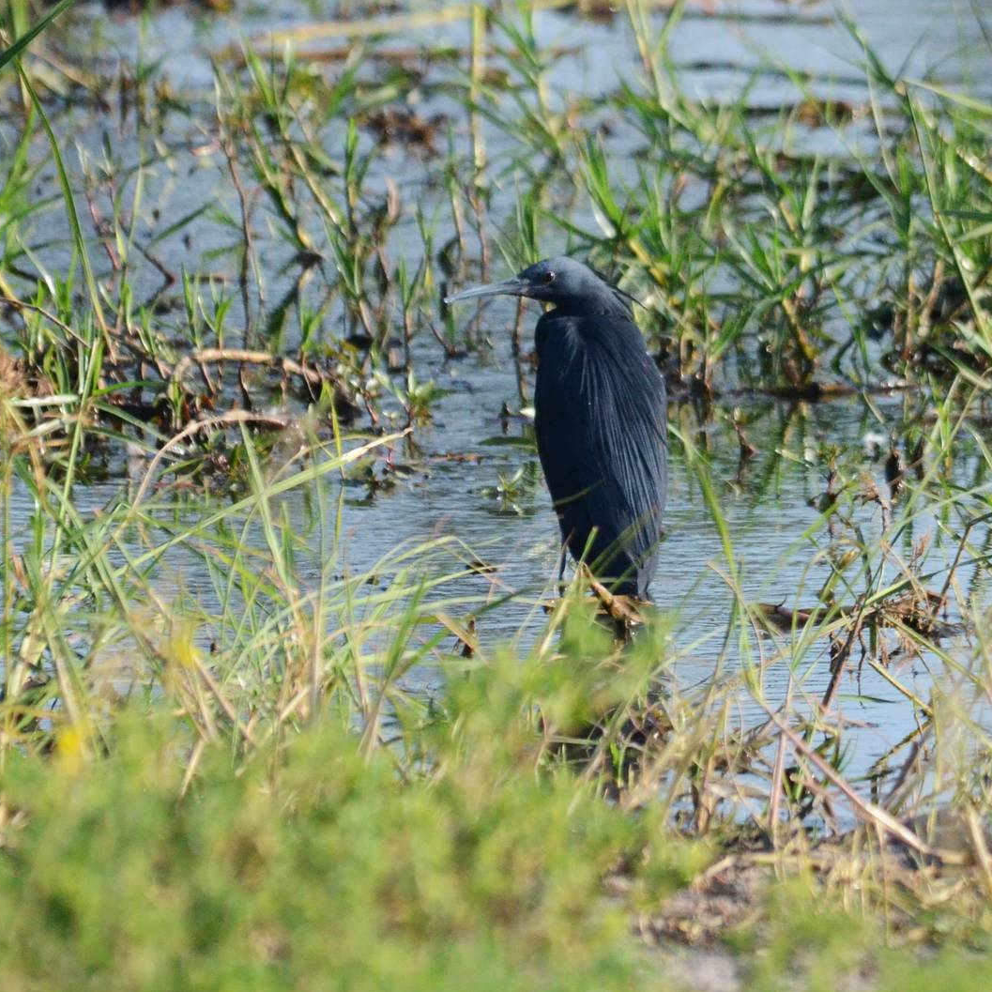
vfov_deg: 1.8
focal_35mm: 963
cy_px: 496
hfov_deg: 1.8
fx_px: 31222
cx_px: 279
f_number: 8
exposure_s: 1/4000
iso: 2500
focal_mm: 500
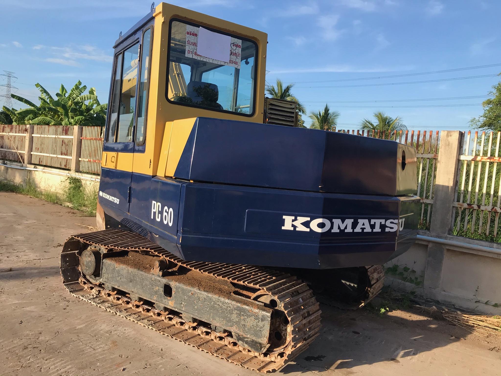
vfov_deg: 49.7
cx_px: 250
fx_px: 405
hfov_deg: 63.4
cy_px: 188
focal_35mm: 28
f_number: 1.8
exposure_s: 1/1212
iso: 20
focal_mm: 3.99
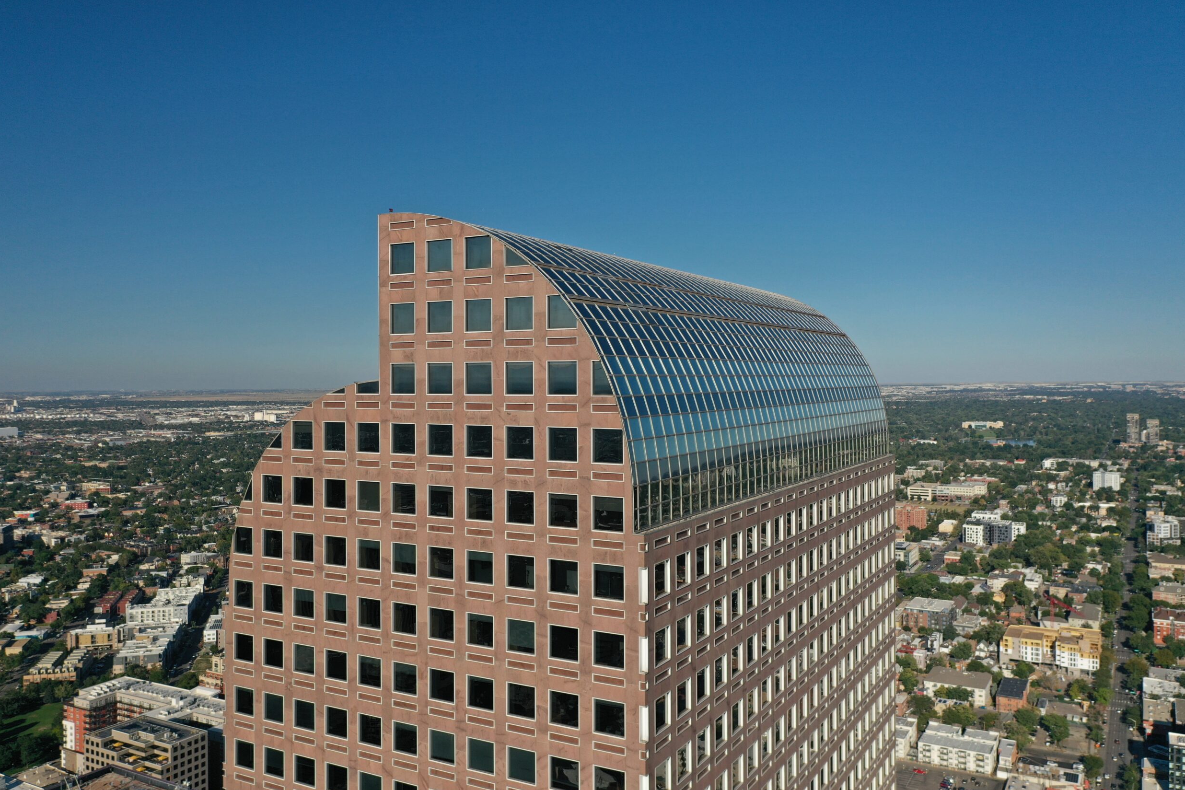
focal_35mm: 29
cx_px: 581
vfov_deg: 45.0
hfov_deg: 63.7
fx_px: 955
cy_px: 391
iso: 100
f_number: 3.5
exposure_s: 1/60
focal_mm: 10.26
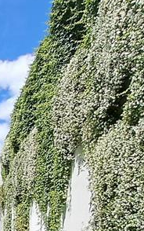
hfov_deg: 21.0
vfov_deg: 34.7
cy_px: 266
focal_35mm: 48
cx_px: -93
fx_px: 301
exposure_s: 1/1580
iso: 50
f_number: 2.2
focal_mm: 1.13
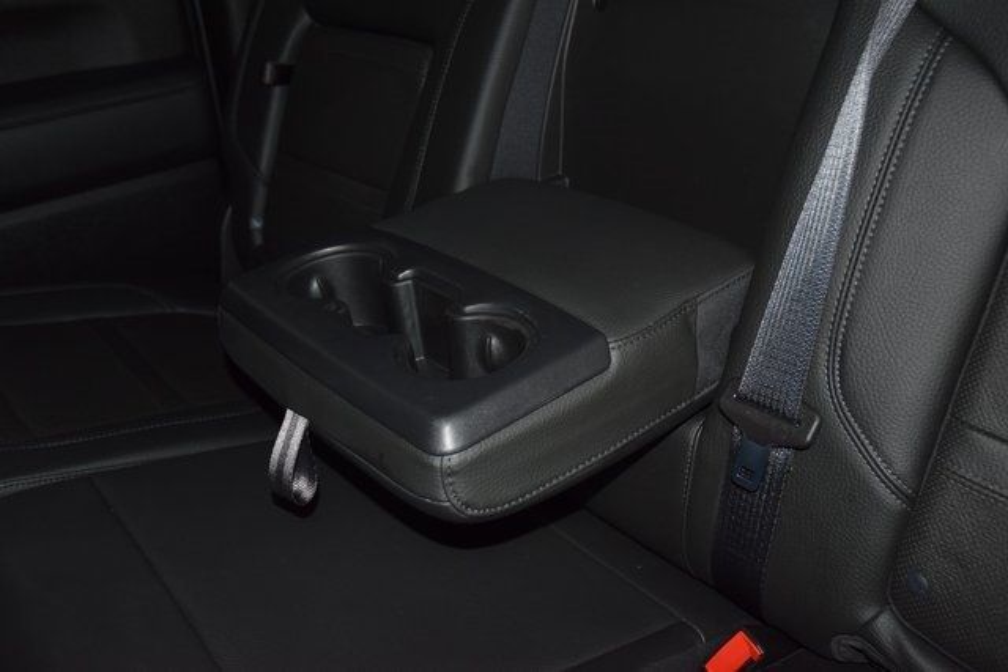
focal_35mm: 36
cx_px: 504
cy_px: 336
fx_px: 1008
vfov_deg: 36.9
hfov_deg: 53.1
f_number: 3.8
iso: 1000
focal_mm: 24
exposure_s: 1/125
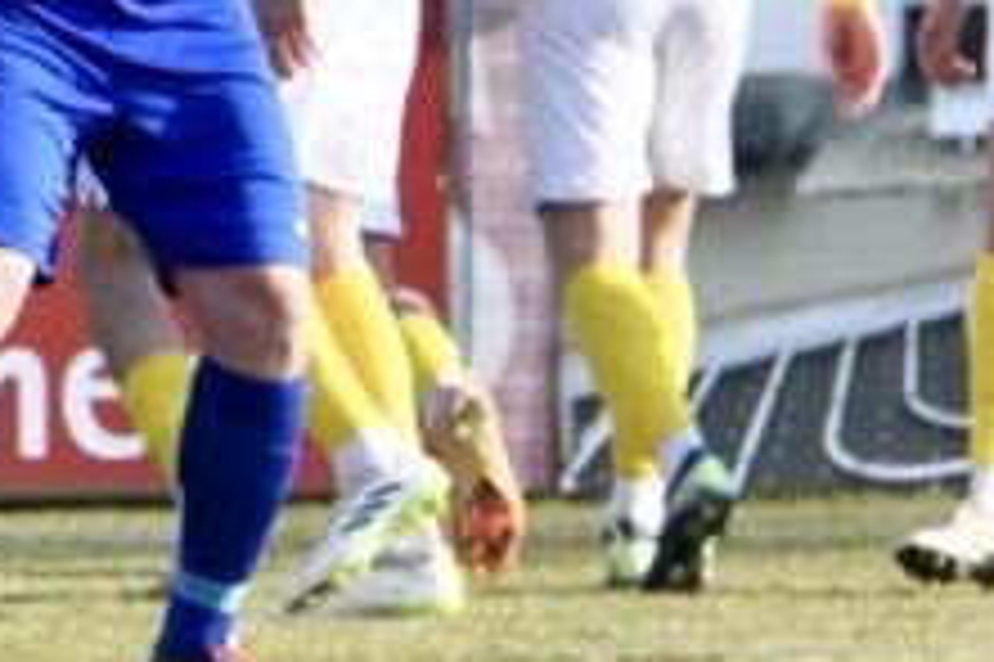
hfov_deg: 1.1
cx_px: -535
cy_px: 90
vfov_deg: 0.7
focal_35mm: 1851
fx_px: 51069
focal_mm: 400
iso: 2500
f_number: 10
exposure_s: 1/1600
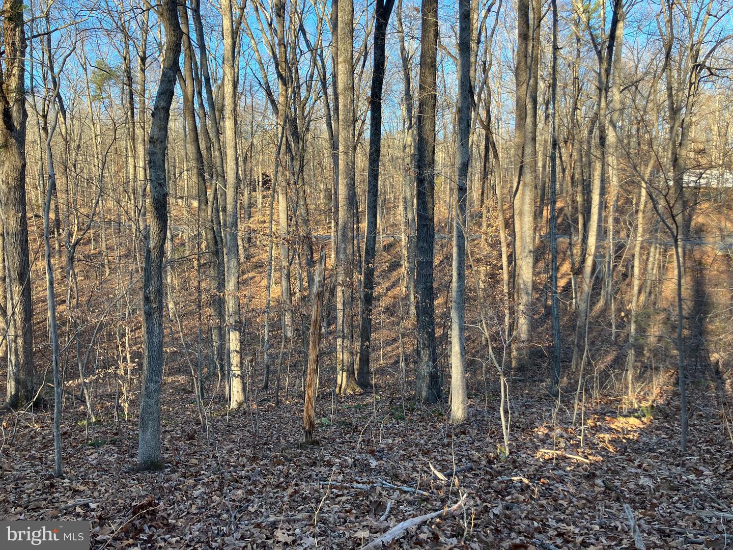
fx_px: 593
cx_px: 366
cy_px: 275
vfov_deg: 49.7
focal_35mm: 28
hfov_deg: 63.4
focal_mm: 3.99
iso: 25
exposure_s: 1/140
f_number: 1.8
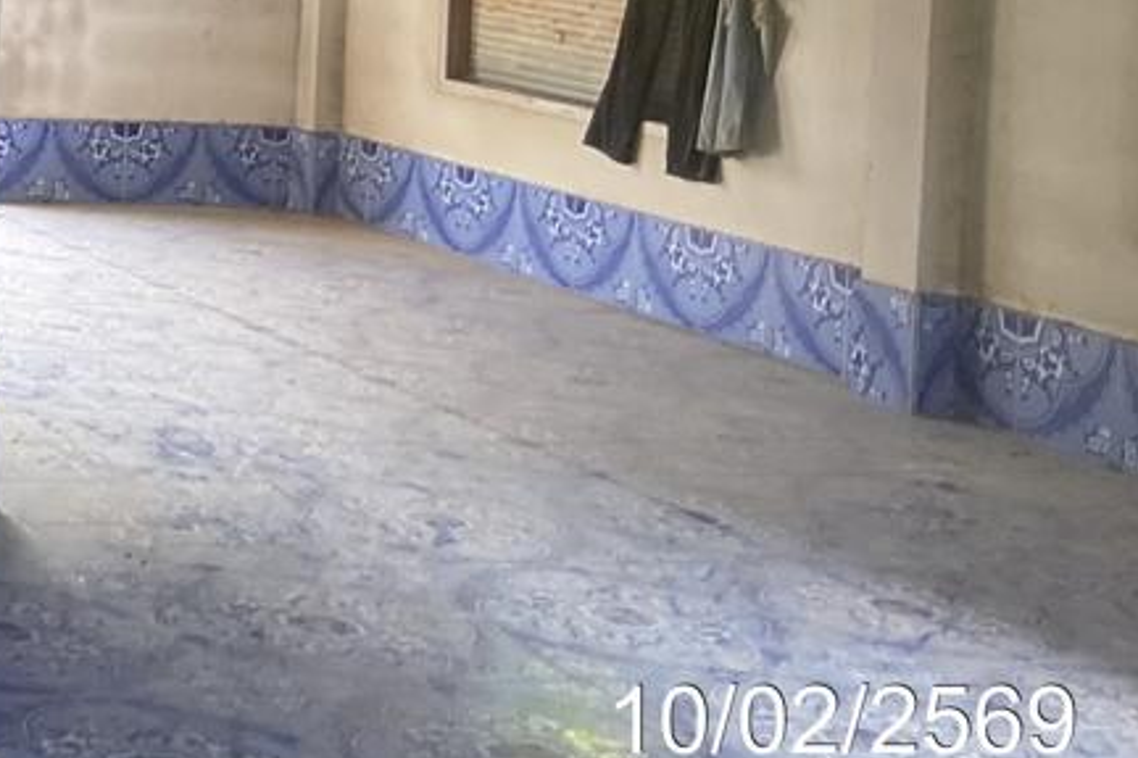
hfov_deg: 22.7
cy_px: -266
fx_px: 2529
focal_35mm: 80
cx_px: -339
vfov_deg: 16.1
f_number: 1.8
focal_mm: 3
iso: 40
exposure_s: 1/50
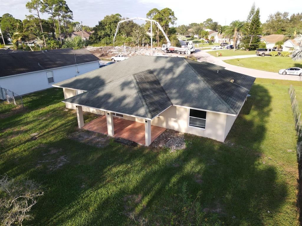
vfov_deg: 56.8
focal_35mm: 24
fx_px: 209
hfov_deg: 71.6
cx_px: 151
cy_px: 113
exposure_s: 1/15
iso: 100
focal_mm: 4.5
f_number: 2.8
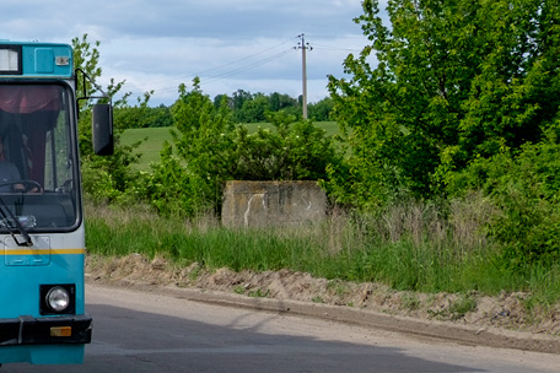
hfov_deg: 15.2
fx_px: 2007
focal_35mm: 129
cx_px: -151
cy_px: 87
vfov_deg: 10.6
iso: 200
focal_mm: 30.9
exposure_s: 1/400
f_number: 9
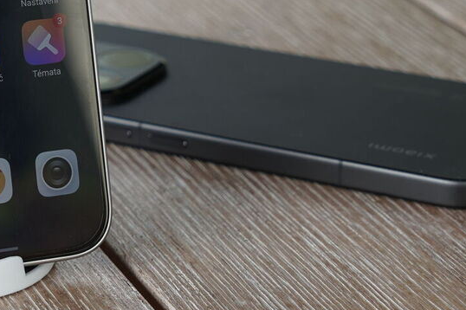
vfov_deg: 7.7
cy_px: -98
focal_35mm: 175
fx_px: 2264
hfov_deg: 11.7
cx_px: 61
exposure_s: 1/125
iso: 100
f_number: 5.6
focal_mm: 49
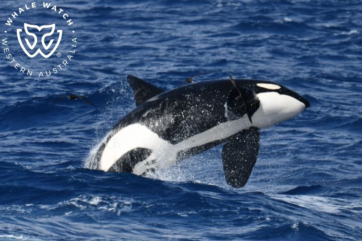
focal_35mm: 390
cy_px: 120
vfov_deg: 3.5
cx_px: 181
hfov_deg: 5.3
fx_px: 3921
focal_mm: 390
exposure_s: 1/8000
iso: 900
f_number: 6
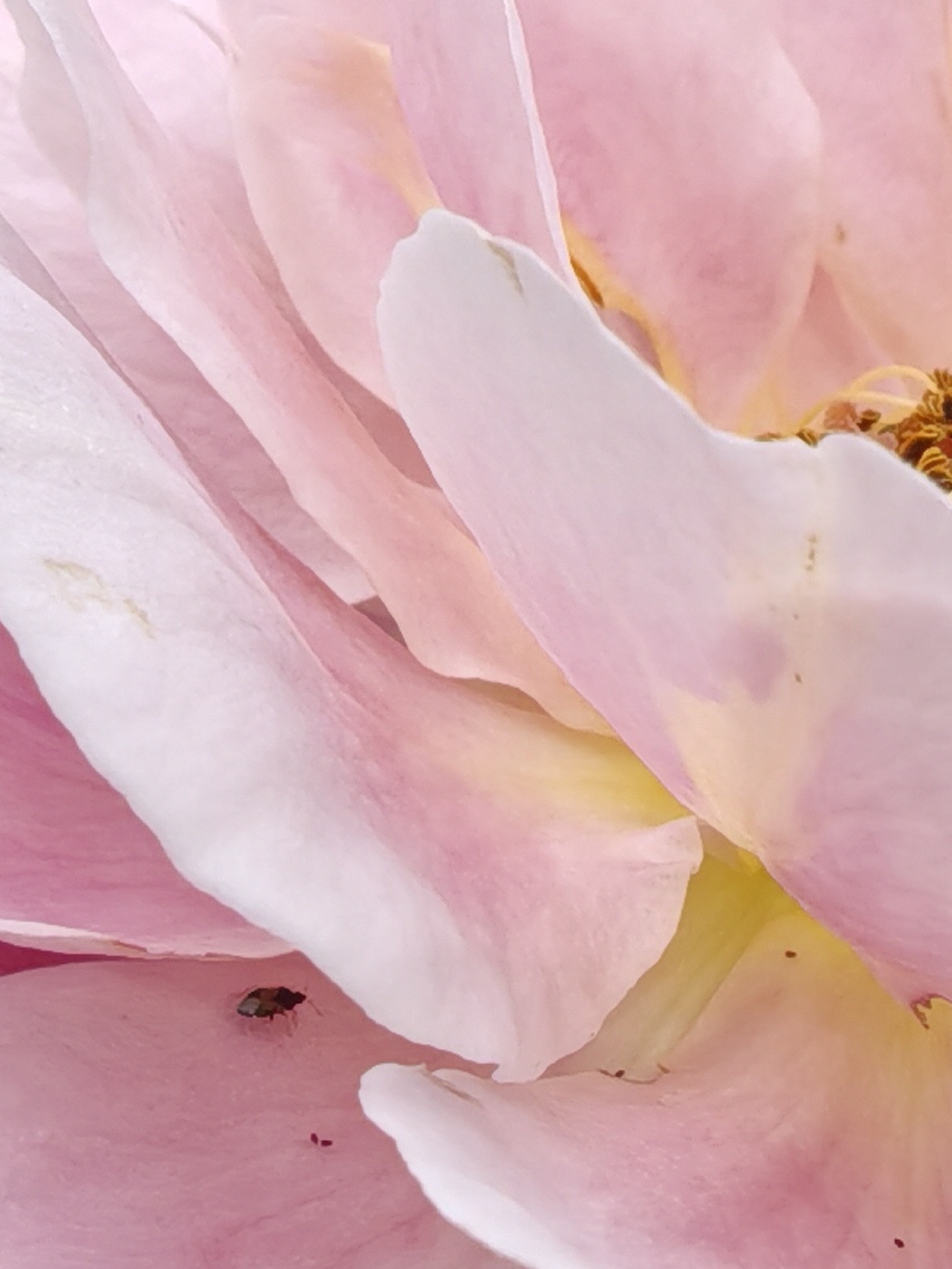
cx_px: 919
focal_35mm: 133
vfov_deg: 14.8
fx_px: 4874
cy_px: 863
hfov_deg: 11.1
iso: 50
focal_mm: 5.72
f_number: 4
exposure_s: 1/531
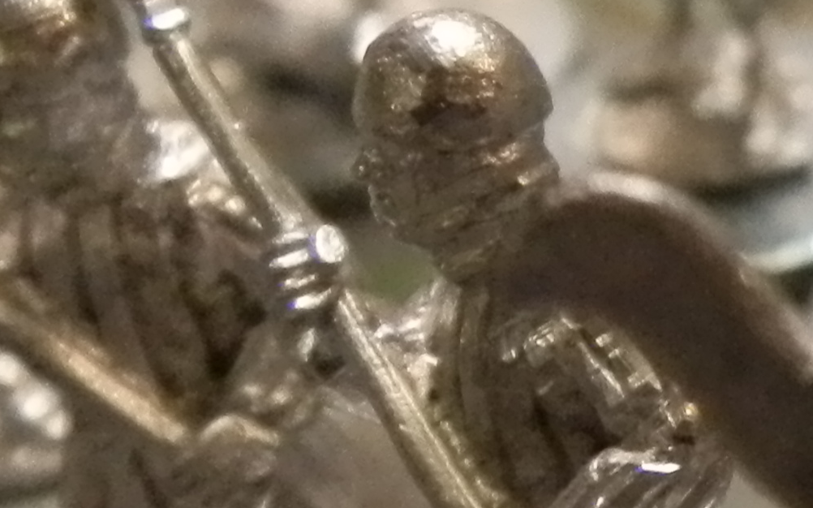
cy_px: 83
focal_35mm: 127
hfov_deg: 14.6
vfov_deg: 10.3
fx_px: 2814
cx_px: 1410
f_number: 3.1
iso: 400
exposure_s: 1/125
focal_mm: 5
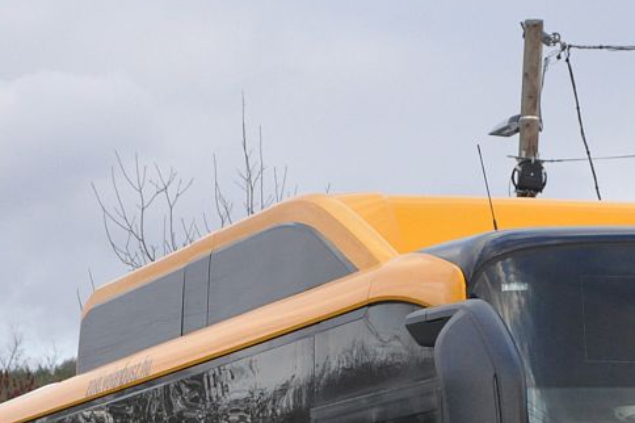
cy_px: 585
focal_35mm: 184
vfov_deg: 7.4
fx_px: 3243
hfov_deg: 11.1
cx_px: 561
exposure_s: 1/500
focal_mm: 42
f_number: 4.8
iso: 1000
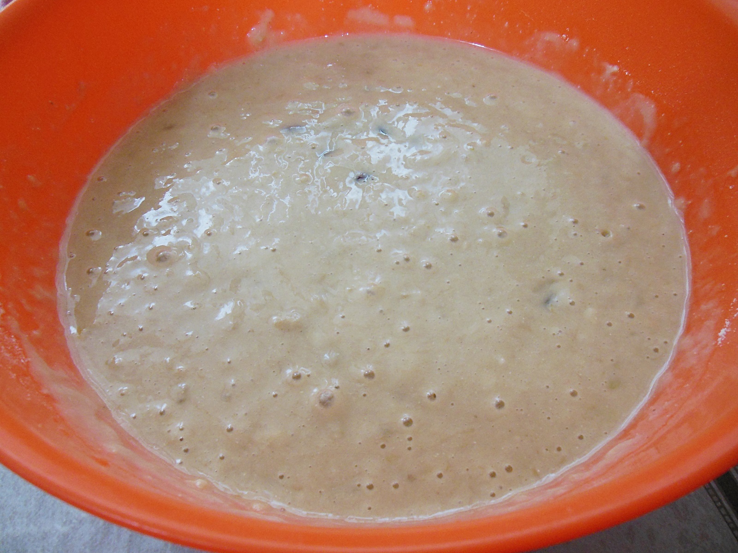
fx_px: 533
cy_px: 276
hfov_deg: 69.4
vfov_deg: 54.9
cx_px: 369
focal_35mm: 25
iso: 400
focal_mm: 4.5
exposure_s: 1/30
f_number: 3.2
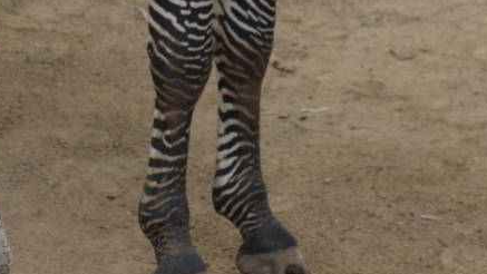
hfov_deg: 4.1
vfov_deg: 2.3
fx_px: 6819
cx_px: 377
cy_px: -179
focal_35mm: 528
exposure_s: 1/500
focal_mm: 92
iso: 220
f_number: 5.6
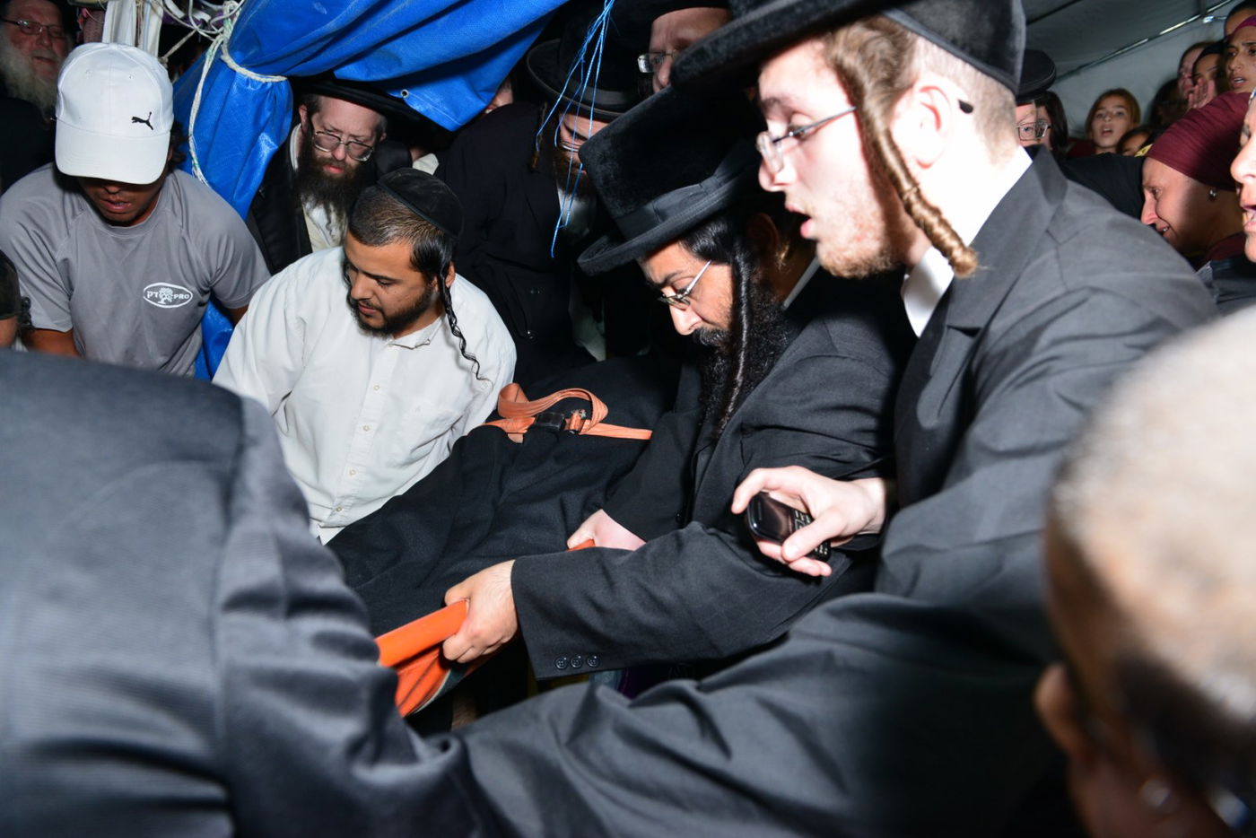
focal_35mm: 24
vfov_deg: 53.2
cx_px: 628
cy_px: 419
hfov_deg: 73.7
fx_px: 837
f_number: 5
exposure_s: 1/125
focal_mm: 24
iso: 1000
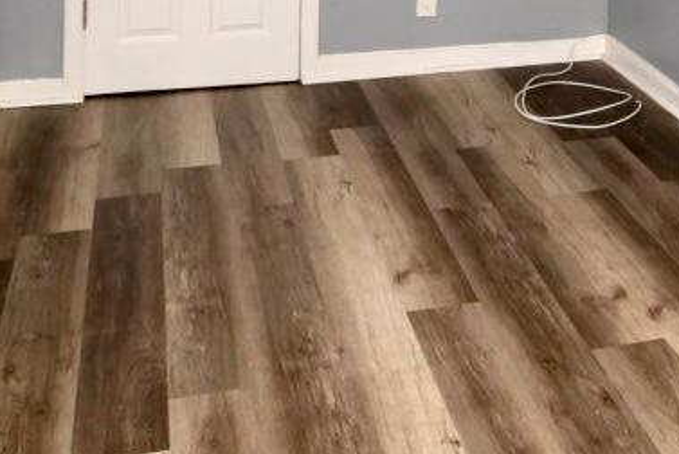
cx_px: 531
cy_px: -268
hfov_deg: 32.6
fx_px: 1133
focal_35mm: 60
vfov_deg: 19.2
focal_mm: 14
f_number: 2.8
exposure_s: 1/160
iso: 2000
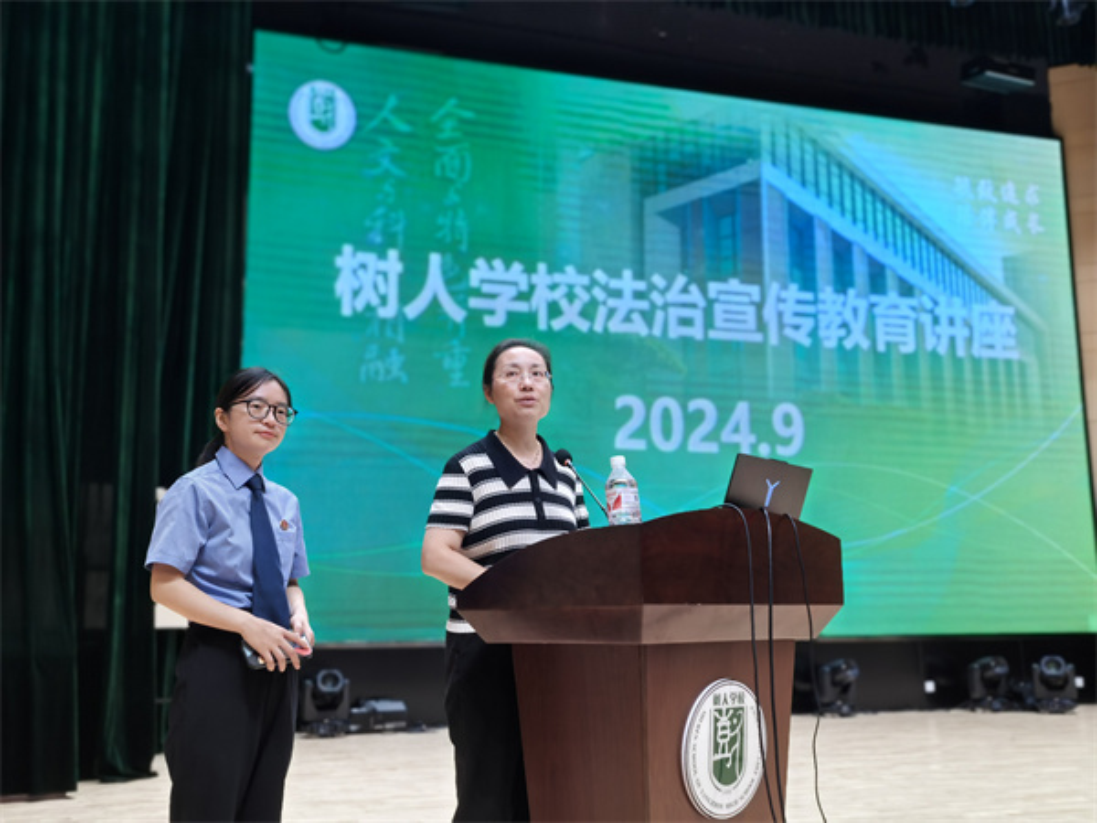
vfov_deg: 38.7
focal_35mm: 37
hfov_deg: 50.1
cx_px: 548
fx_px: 1173
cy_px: 412
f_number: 4
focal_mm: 5.75
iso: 250
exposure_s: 1/120
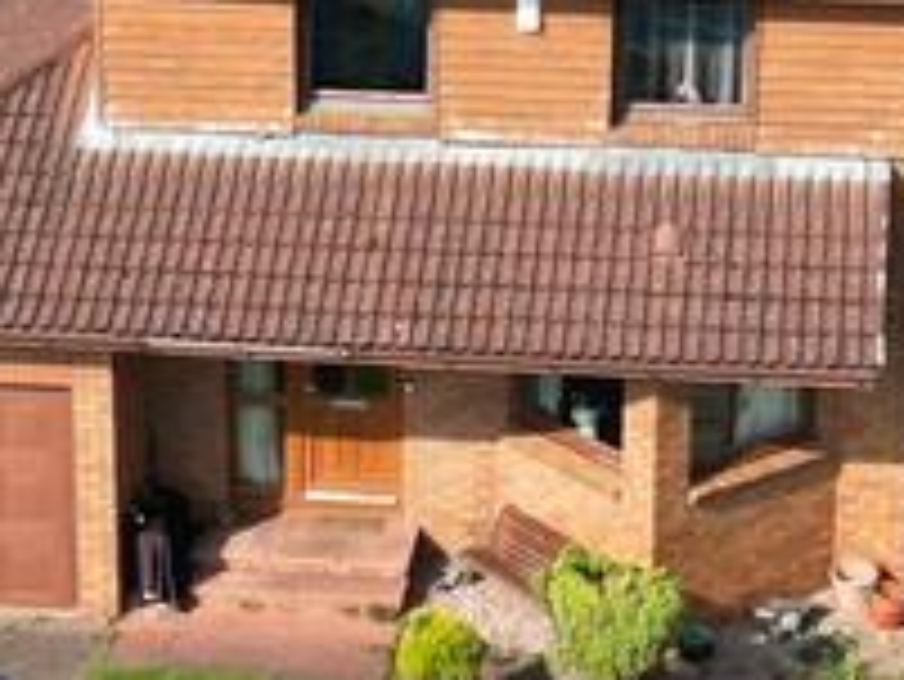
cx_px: 360
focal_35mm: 122
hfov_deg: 16.1
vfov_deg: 12.2
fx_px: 3188
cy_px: 284
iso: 130
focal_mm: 6.72
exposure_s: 1/2000
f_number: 1.7
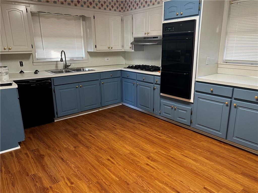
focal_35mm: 26
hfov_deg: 67.3
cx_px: 129
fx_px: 194
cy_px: 96
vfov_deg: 53.1
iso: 125
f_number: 1.5
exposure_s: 1/60
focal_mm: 5.7
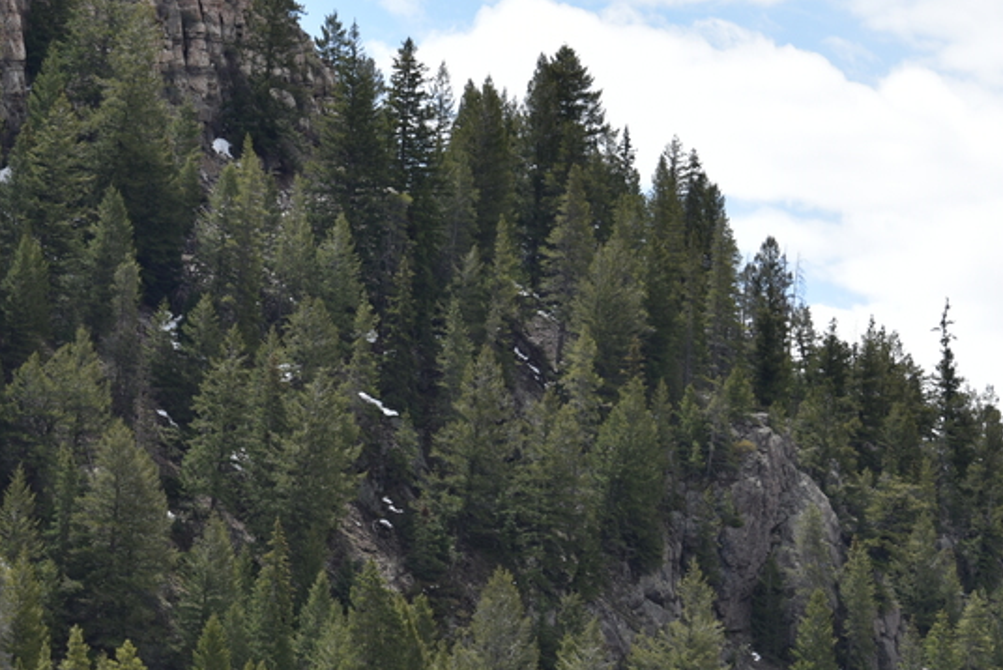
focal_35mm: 234
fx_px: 6523
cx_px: 234
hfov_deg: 8.8
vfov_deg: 5.9
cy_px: 307
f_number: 8
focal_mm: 98
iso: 100
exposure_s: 1/250
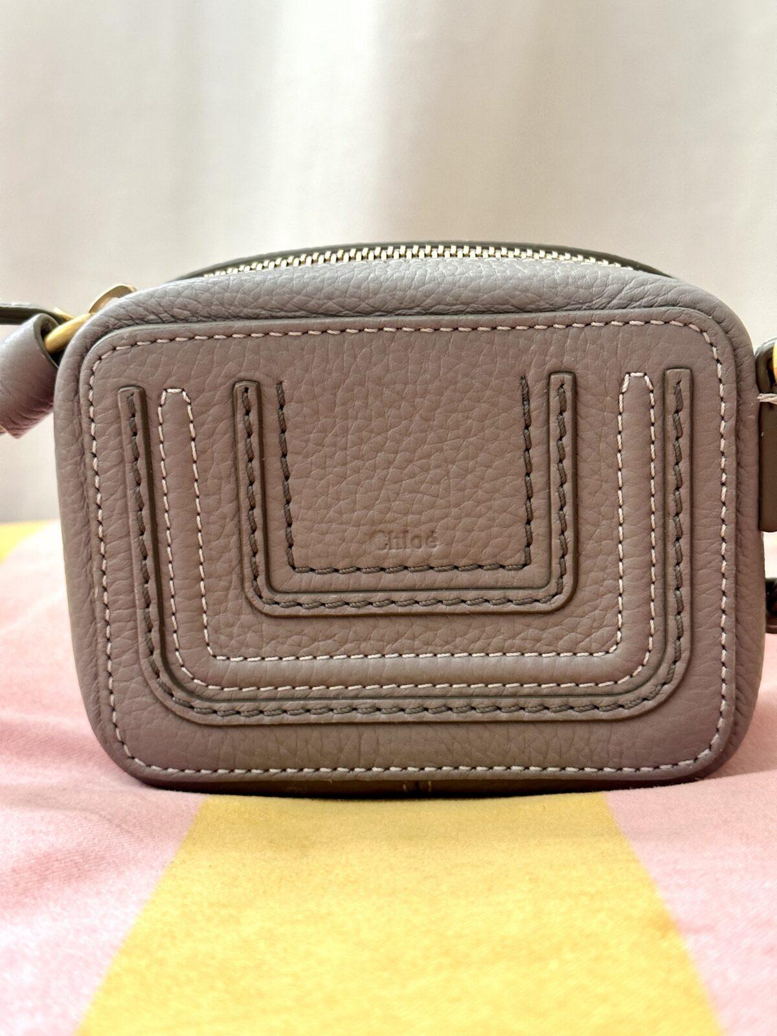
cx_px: 388
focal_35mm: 48
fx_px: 1437
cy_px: 518
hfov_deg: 30.3
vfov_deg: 39.7
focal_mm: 6.86
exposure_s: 1/60
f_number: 1.78
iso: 200
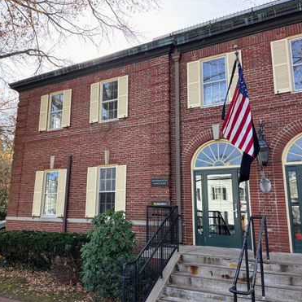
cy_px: 150
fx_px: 306
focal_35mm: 31
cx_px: 120
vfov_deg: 52.5
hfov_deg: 52.2
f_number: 1.6
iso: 50
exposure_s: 1/591
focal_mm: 5.96
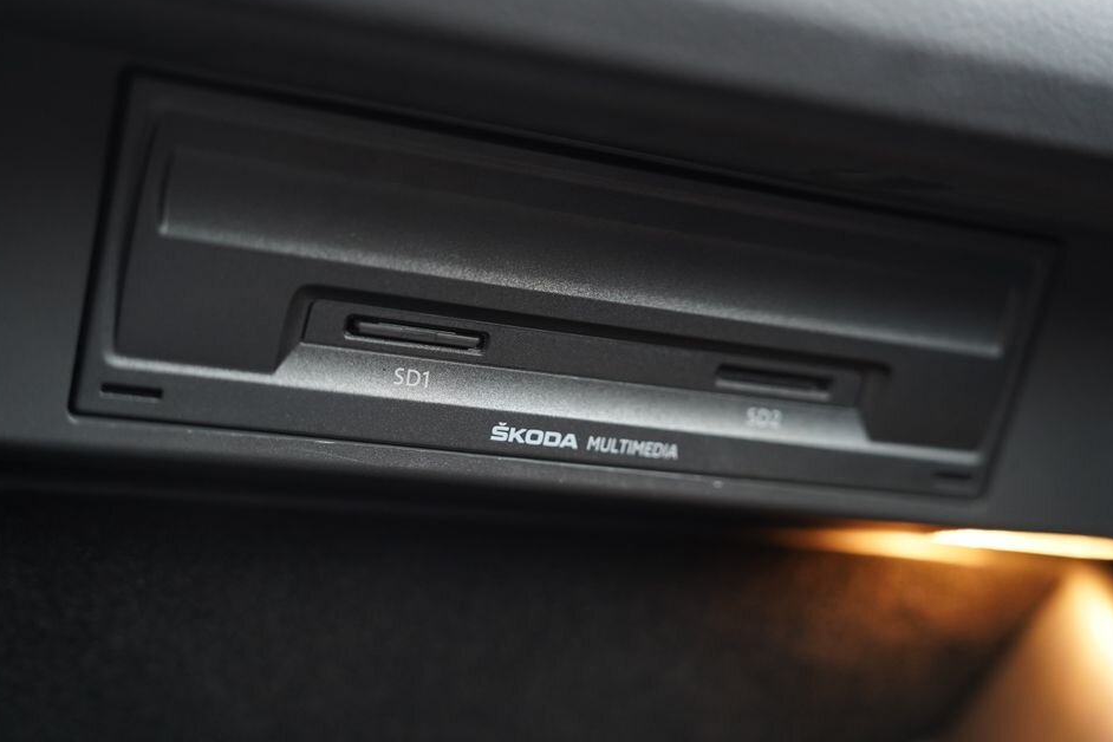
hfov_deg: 39.6
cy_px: 352
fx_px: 1546
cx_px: 552
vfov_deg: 27.0
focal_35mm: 50
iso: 1600
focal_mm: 46
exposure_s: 1/50
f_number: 2.8
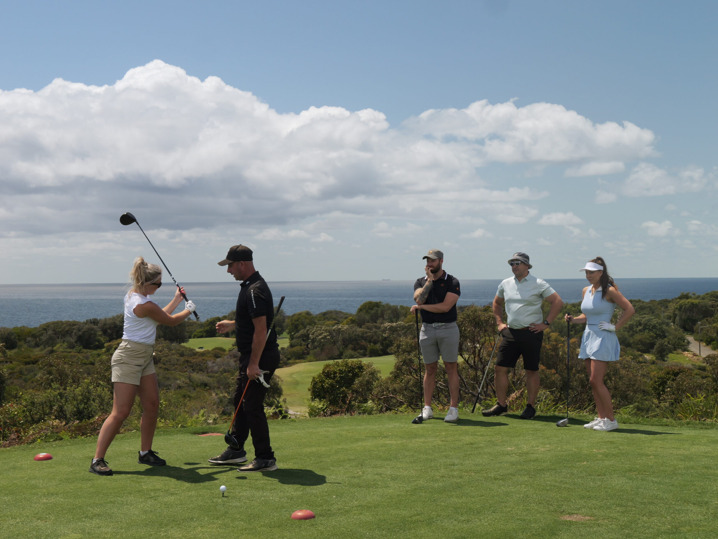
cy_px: 270
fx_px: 1037
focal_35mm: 50
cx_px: 359
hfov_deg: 38.2
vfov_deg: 29.1
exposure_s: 1/500
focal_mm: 25
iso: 320
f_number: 8
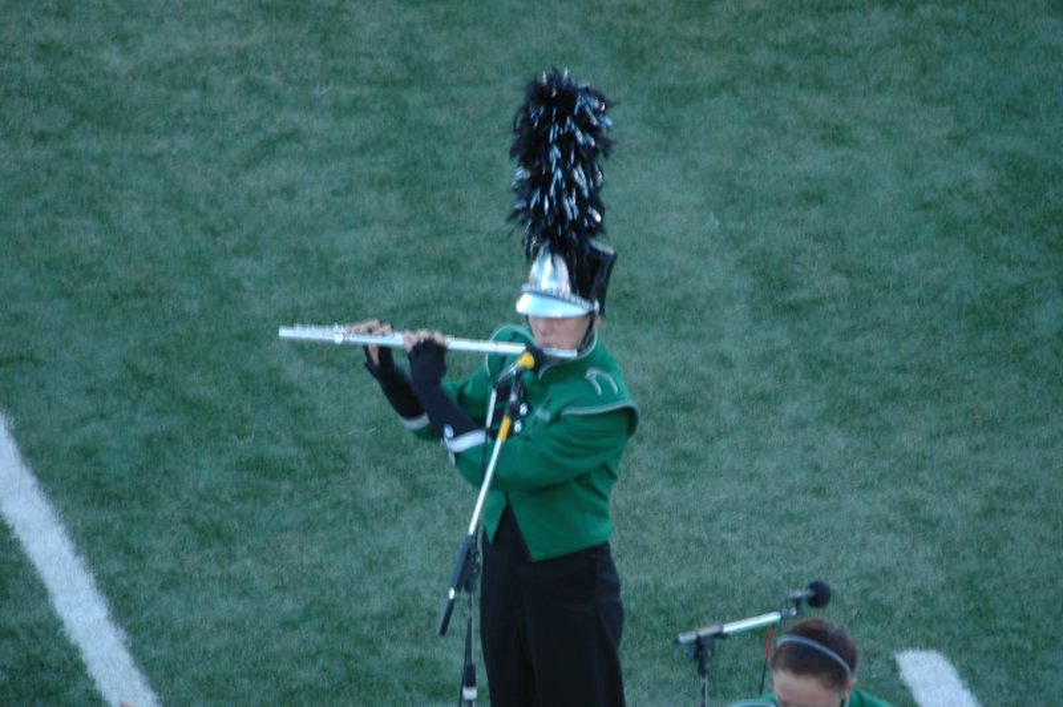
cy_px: 354
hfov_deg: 3.4
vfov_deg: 2.3
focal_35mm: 600
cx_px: 532
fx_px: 17702
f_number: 5.6
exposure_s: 1/80
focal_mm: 400
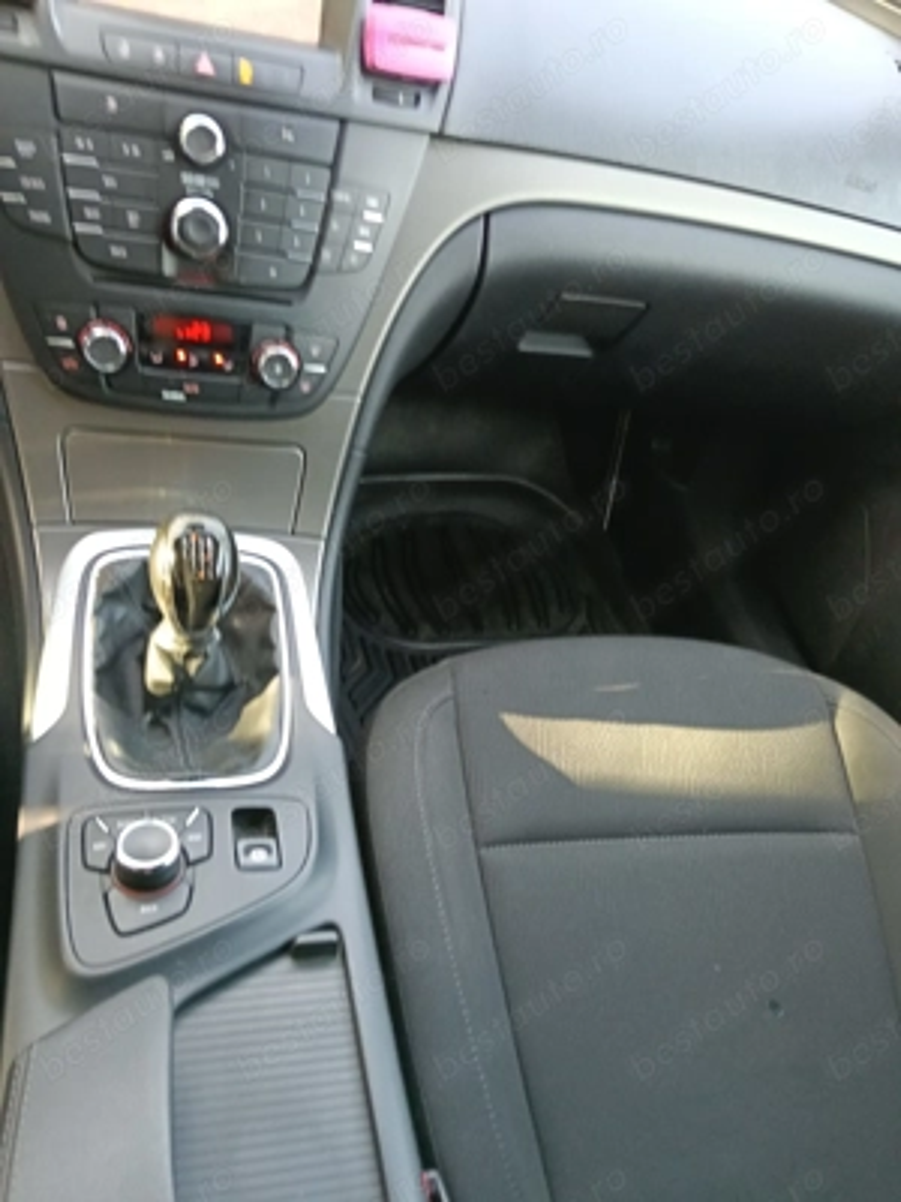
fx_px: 937
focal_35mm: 27
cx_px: 450
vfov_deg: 65.3
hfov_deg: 51.4
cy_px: 601
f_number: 1.8
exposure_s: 1/33
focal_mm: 3.98
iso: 400
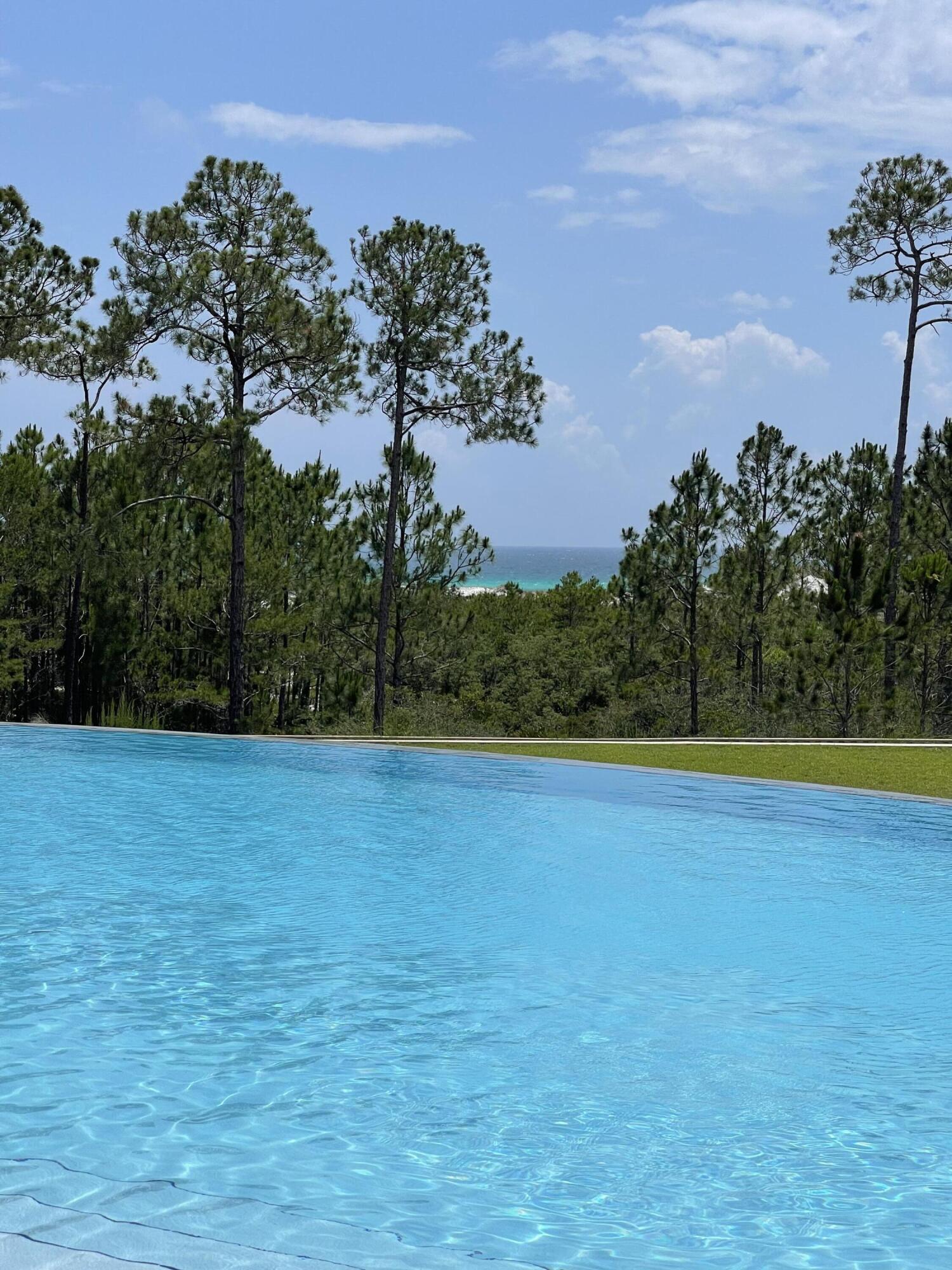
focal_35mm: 64
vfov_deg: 30.3
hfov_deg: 22.9
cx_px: 476
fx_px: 2347
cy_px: 635
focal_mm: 7.5
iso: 20
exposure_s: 1/2732
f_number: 2.2
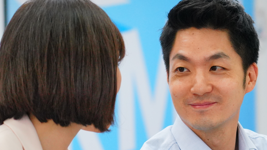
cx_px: 207
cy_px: 93
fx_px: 1982
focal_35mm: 280
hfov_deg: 7.7
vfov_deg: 4.3
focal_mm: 105
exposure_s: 1/250
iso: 3200
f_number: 4
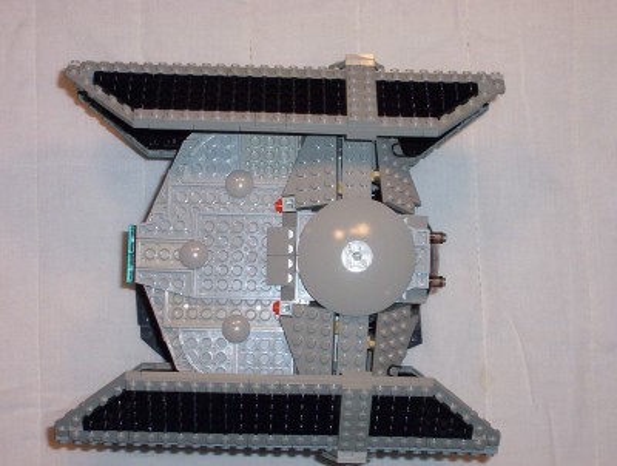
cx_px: 308
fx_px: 1787
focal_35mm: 100
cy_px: 233
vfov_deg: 14.9
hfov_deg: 19.6
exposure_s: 1/108
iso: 140
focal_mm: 13.24
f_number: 4.07
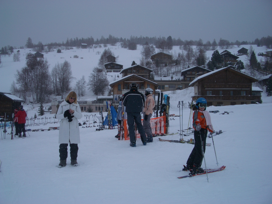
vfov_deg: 40.7
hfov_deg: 52.6
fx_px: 275
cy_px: 102
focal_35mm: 35
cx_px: 136
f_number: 4.3
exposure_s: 1/1250
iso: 50
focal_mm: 5.8
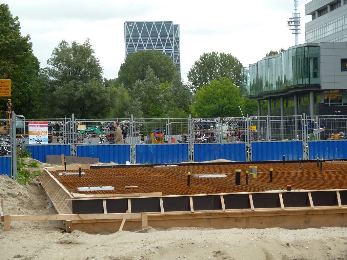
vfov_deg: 14.2
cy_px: 130
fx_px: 1043
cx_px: 174
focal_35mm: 104
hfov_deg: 18.9
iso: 80
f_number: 4.3
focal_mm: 17
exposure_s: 1/125
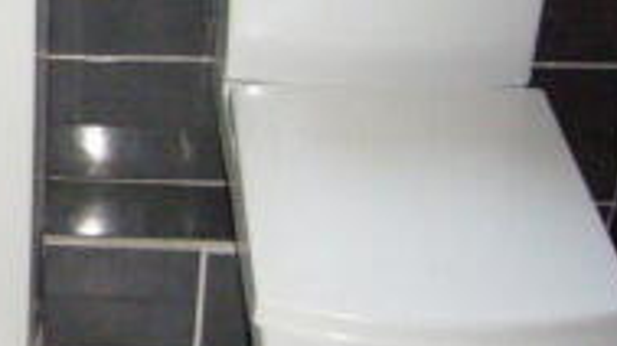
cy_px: 57
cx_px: -191
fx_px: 1537
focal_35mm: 94
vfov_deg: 12.8
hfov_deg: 20.6
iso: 400
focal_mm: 4.6
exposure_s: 1/30
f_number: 2.8
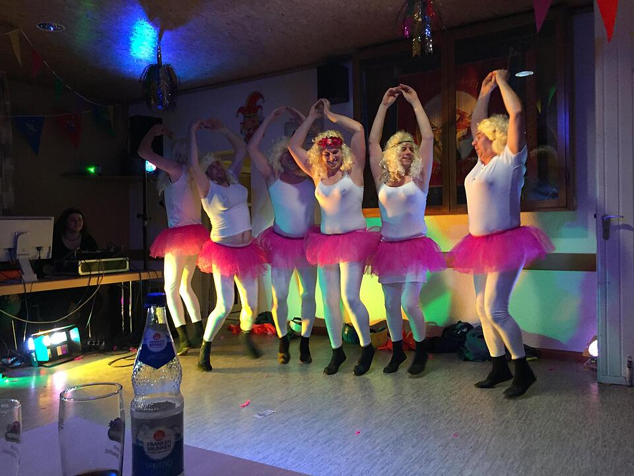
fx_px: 531
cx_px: 317
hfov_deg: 61.7
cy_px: 238
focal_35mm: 29
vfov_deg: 48.2
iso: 250
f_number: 2.2
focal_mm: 4.15
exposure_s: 1/33
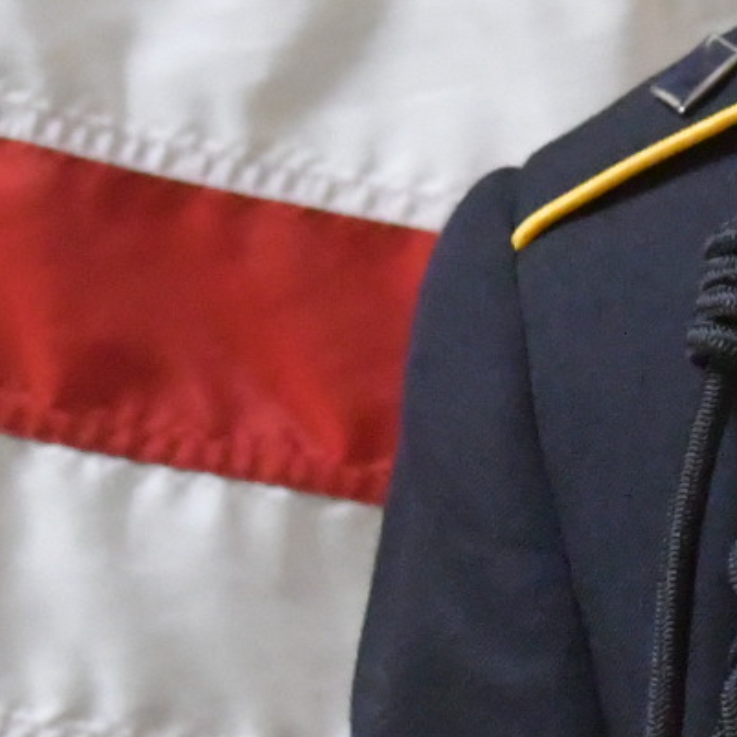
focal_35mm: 283
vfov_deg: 6.2
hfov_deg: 5.8
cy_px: -92
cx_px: 2033
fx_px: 6817
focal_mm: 32
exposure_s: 1/125
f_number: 5.6
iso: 6400
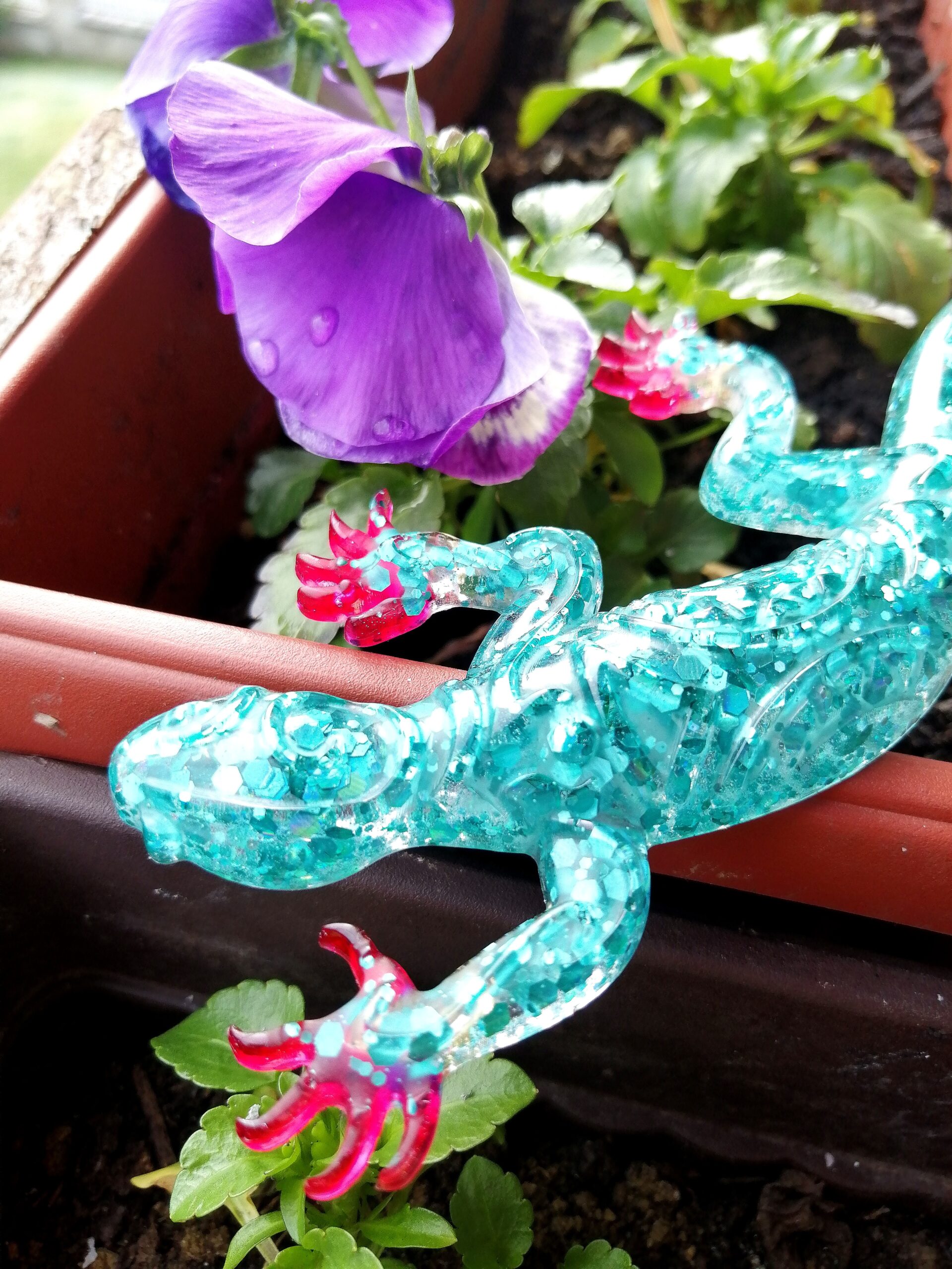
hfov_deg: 51.4
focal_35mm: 27
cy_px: 634
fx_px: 990
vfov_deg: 65.3
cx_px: 476
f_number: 1.8
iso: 80
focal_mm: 3.88
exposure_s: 1/180
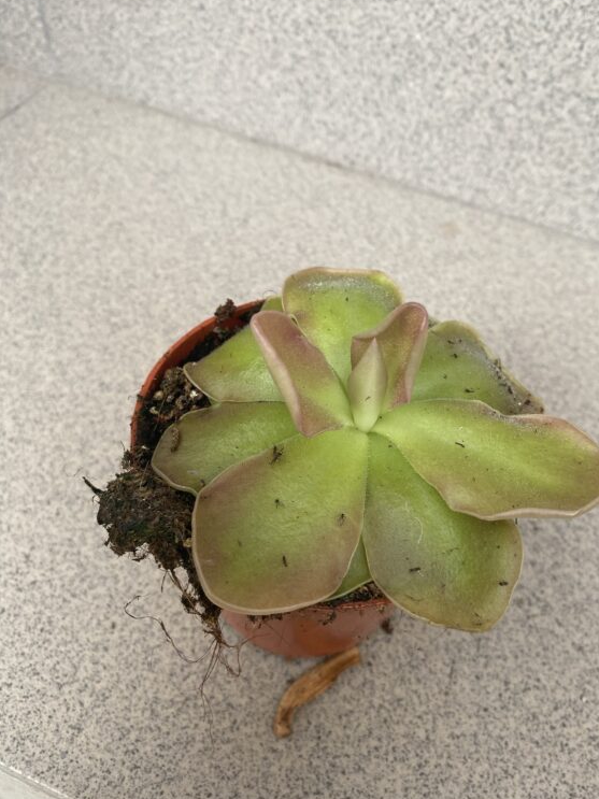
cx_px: 320
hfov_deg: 49.7
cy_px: 380
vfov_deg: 63.4
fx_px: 646
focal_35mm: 28
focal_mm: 4.25
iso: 80
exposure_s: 1/121
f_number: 1.8
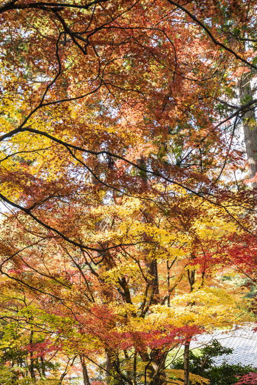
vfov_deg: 32.8
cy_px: 318
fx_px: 632
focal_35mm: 59
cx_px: 73
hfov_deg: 22.8
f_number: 5.6
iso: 100
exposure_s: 1/30
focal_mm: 32
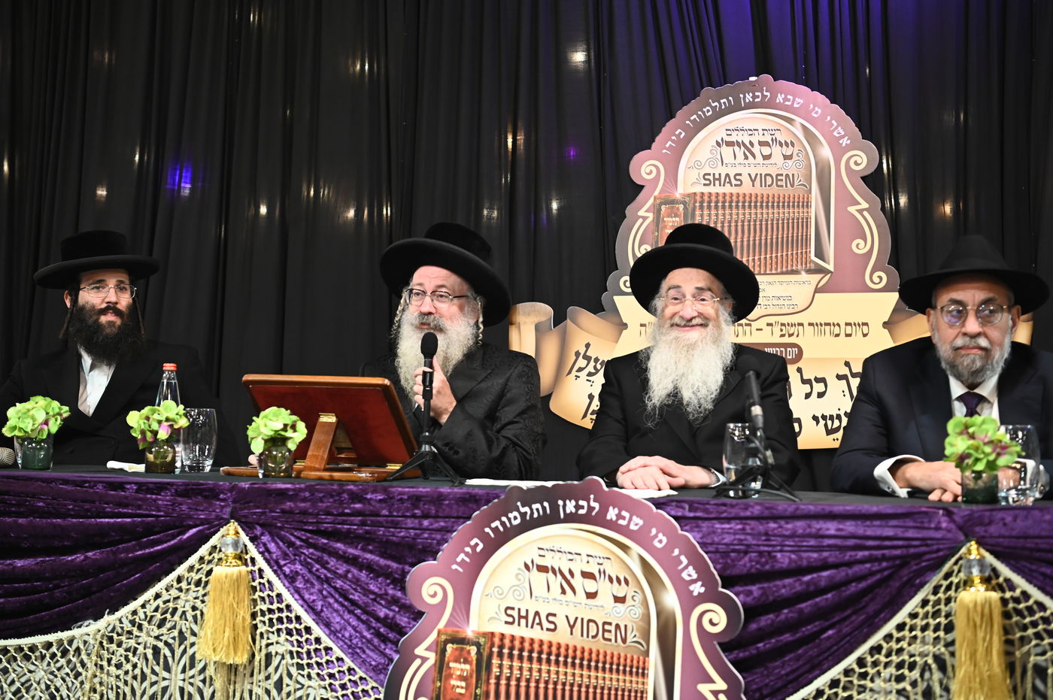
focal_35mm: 48
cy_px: 350
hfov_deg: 41.1
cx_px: 526
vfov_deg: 28.0
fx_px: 1403
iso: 2500
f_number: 3.5
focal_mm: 48
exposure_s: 1/125
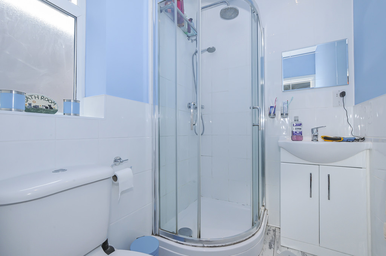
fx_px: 161
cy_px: 128
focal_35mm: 15
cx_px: 193
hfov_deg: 100.5
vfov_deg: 77.2
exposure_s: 1/15
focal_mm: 10
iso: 400
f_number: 14
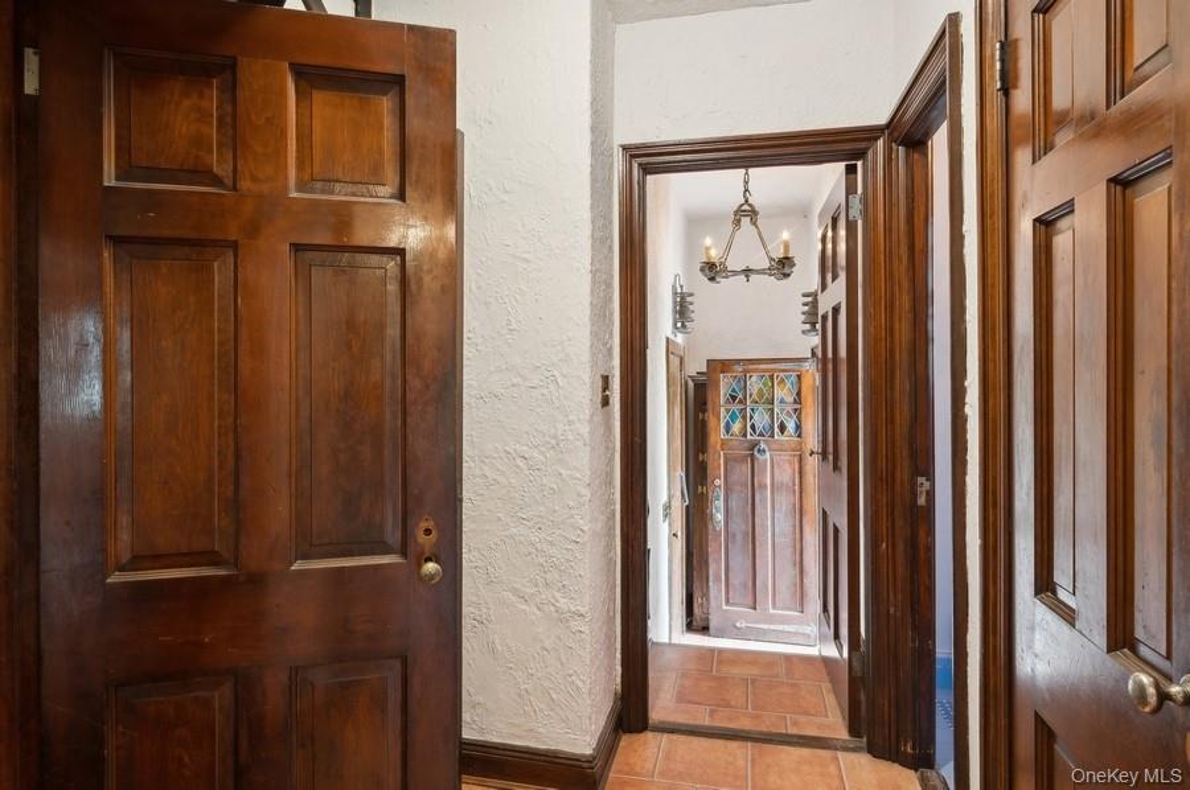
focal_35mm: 20
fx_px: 660
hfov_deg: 84.0
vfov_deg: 61.8
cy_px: 395
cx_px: 595
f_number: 11
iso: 200
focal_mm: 20
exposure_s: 1
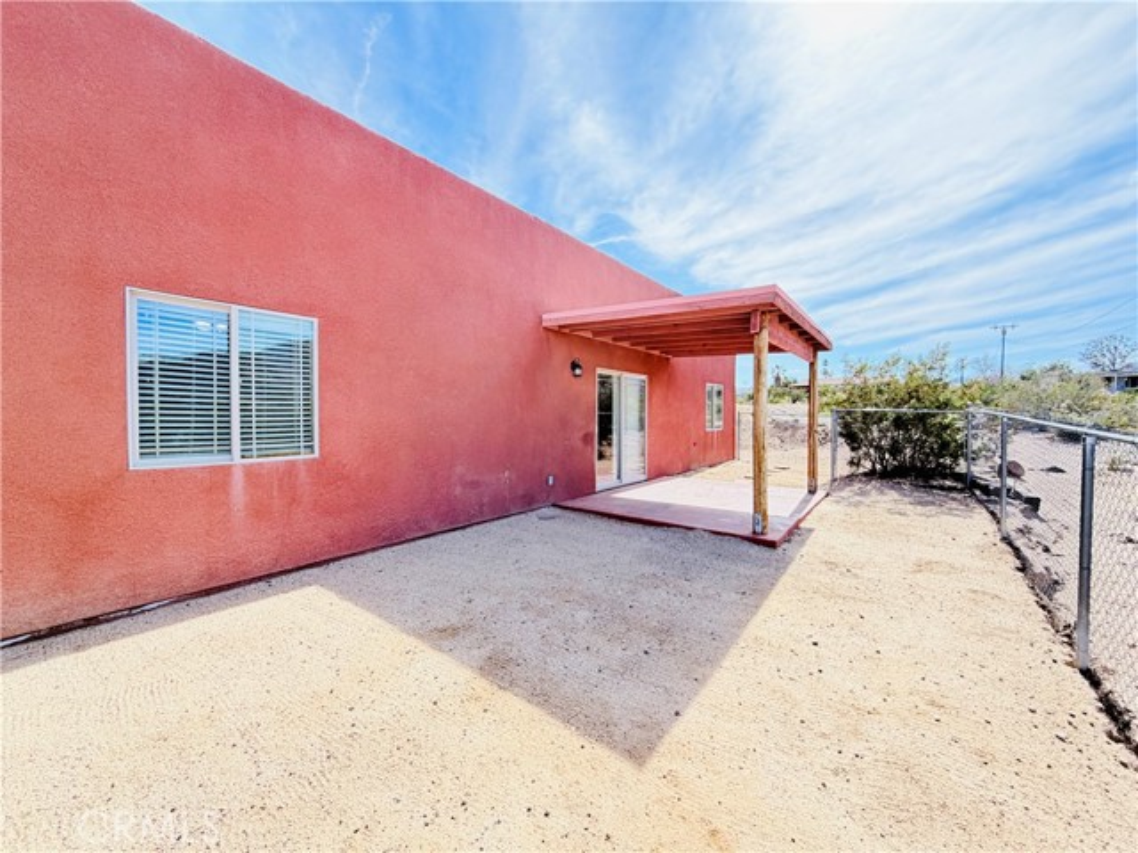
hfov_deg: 102.1
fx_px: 460
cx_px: 569
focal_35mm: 14
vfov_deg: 85.7
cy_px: 426
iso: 40
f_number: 2.2
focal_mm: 2.22
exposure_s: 1/554
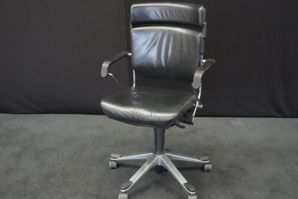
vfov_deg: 33.4
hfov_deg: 48.4
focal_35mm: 40
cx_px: 154
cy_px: 102
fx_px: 331
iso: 12800
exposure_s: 1/125
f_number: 4
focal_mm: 34
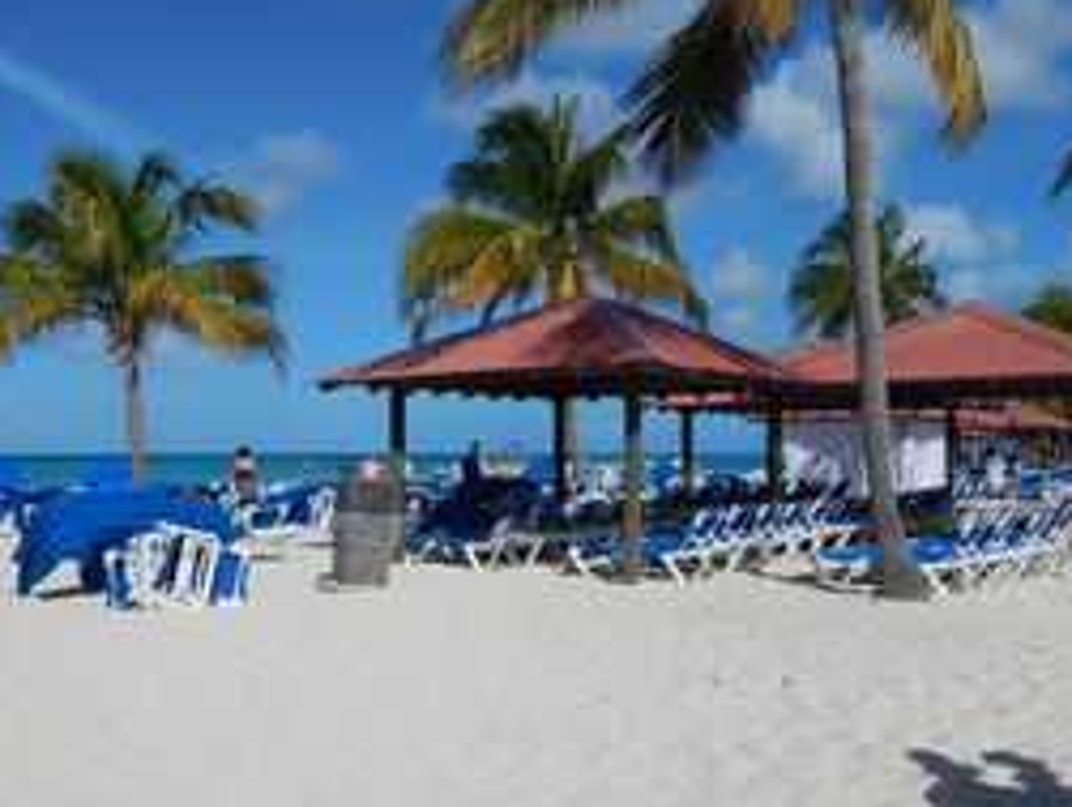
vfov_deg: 40.7
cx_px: 508
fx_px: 1085
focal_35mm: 35
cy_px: 461
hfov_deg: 52.5
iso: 125
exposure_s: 1/1250
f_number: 6
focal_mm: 4
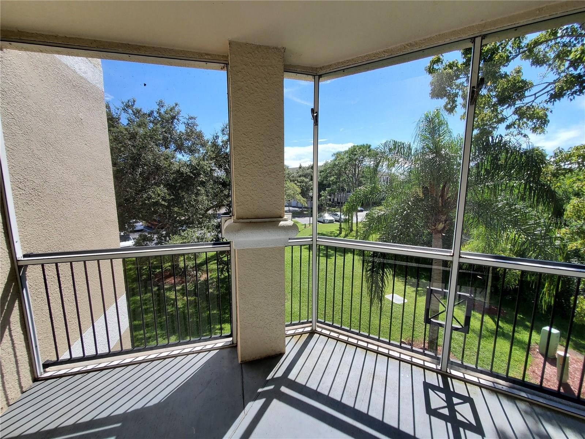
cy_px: 220
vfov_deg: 89.9
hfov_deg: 106.2
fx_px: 220
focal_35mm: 13
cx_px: 292
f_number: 2.2
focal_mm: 1.8
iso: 50
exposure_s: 1/630
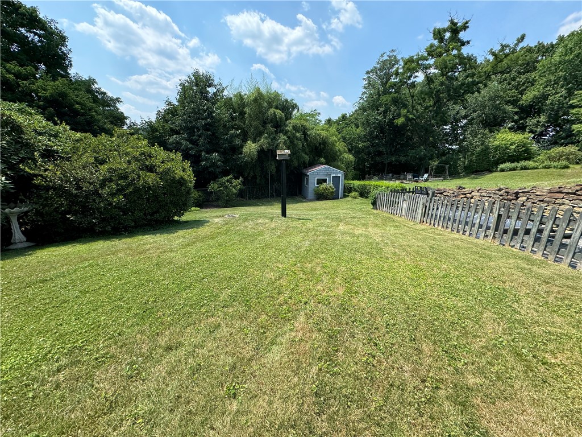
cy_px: 218
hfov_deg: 102.1
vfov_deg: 85.7
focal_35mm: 14
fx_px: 235
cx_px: 291
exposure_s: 1/763
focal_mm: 2.22
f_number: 2.2
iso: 50
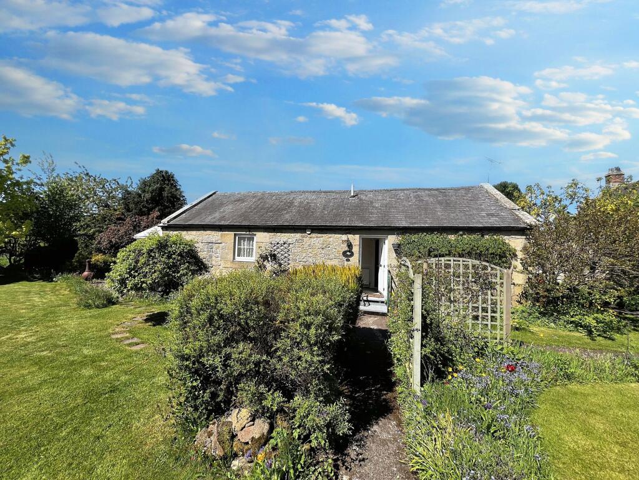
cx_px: 320
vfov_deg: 89.9
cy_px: 240
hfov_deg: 106.2
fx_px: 240
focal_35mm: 13
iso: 32
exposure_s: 1/1263
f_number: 1.8
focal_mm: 1.6
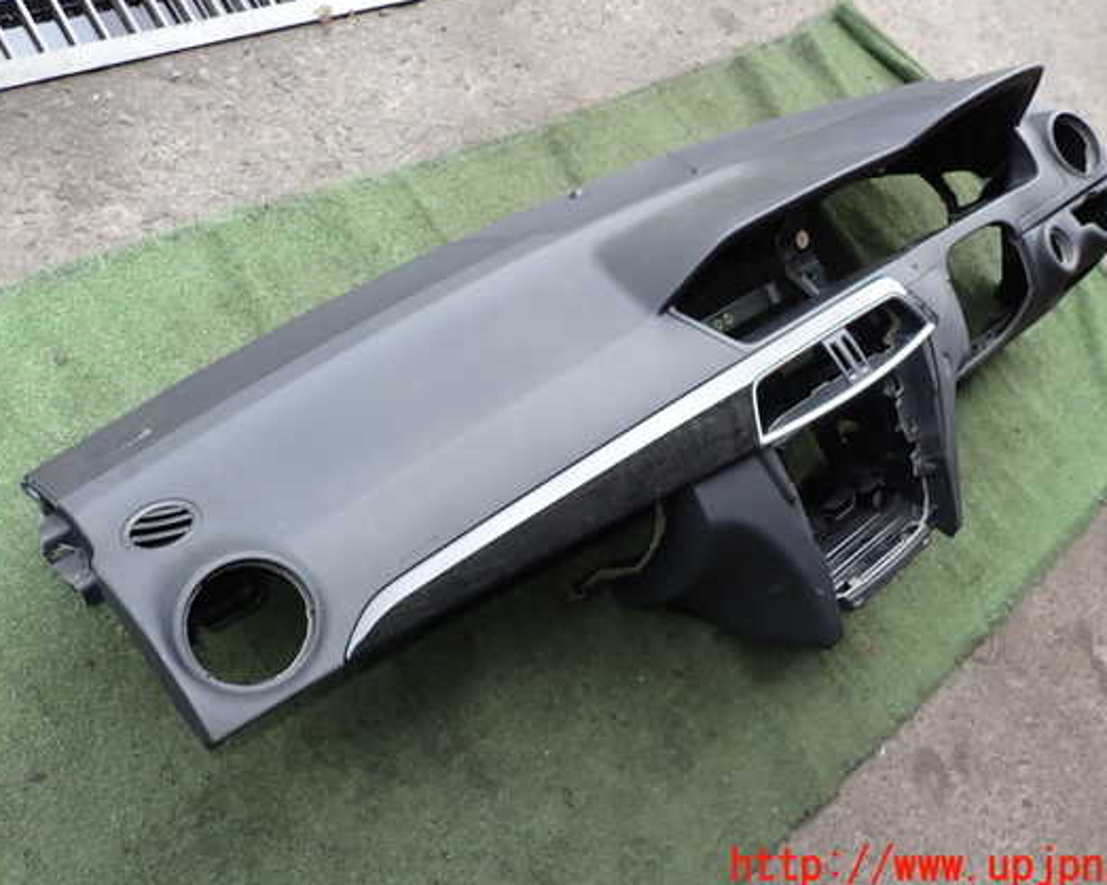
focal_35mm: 28
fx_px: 917
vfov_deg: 51.5
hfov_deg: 62.2
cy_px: 417
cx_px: 574
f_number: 2.8
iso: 100
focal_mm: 4.5
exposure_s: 1/80
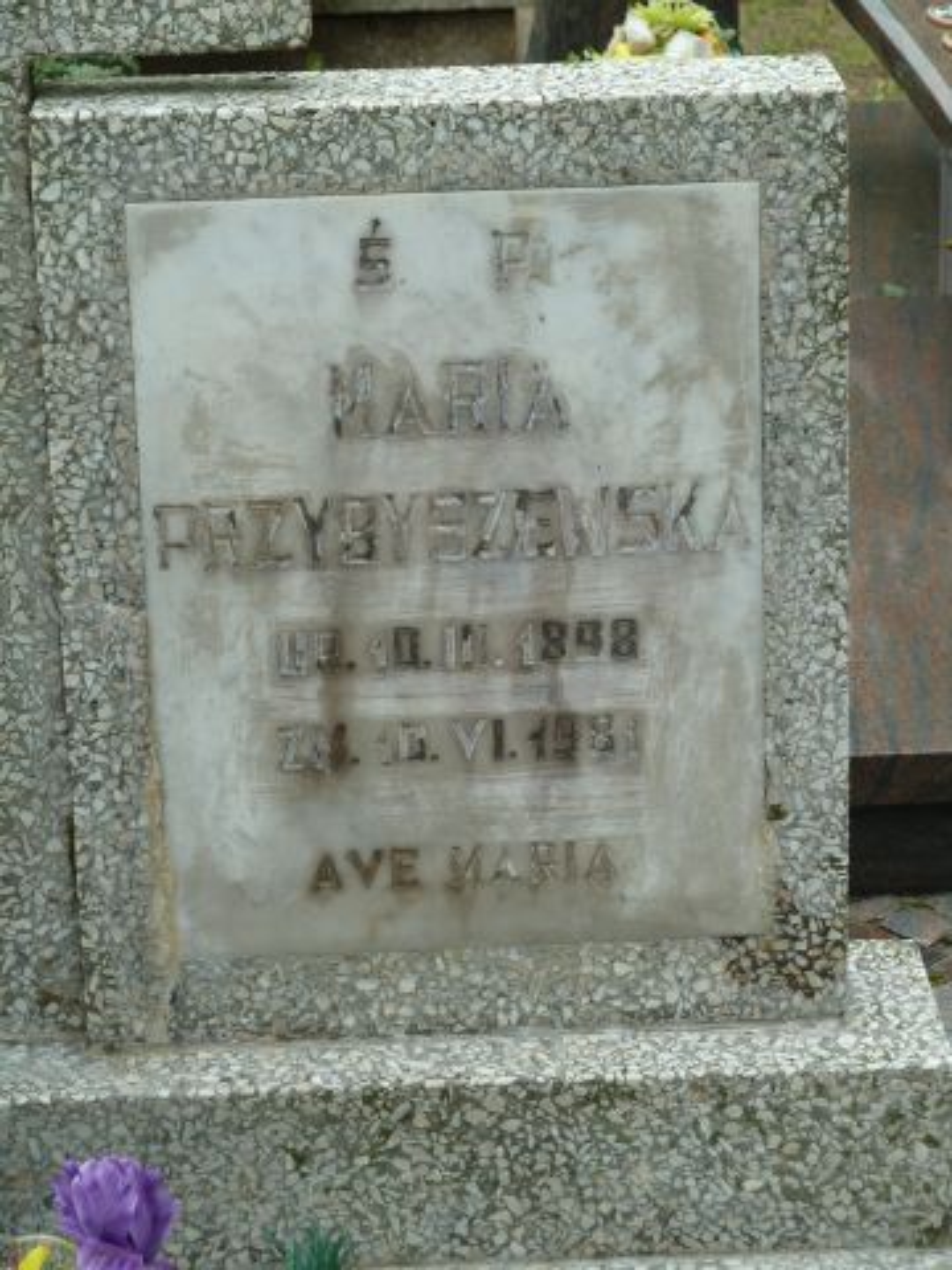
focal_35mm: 119
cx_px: 476
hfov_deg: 12.5
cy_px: 635
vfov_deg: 16.6
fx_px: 4364
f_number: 4.4
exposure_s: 1/125
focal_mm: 19.5
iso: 80
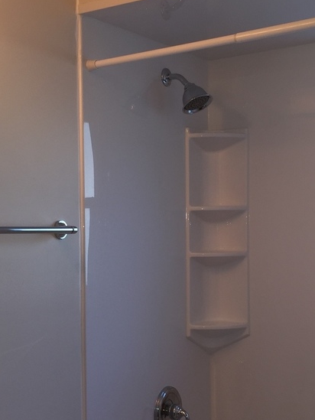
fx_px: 691
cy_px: 256
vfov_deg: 33.6
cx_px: 125
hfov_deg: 25.6
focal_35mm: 57
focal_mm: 4.15
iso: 32
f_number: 2.2
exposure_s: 1/31
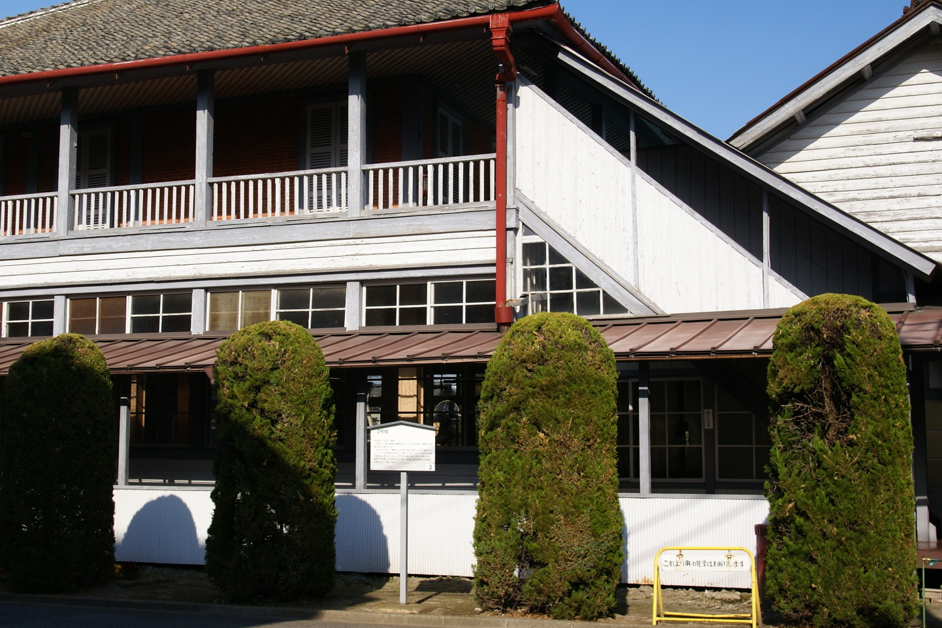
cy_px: 297
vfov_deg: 26.0
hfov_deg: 38.0
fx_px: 1360
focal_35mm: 52
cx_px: 379
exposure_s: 1/100
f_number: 8
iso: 100
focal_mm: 26
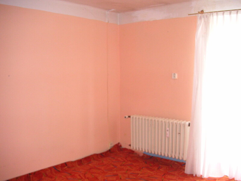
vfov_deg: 38.7
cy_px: 90
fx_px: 258
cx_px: 120
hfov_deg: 50.1
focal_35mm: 37
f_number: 2.8
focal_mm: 6.1
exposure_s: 1/45
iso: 160
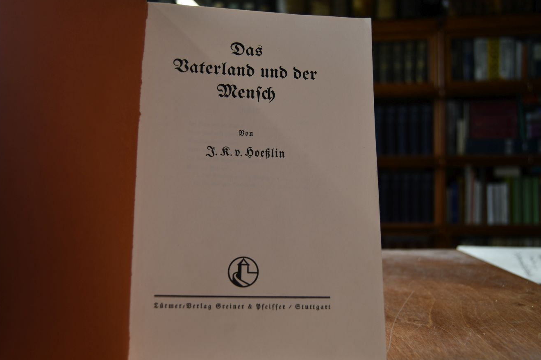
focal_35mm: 35
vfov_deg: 37.9
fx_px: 526
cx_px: 268
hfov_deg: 54.4
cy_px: 179
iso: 400
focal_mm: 22
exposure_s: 1/250
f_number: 4
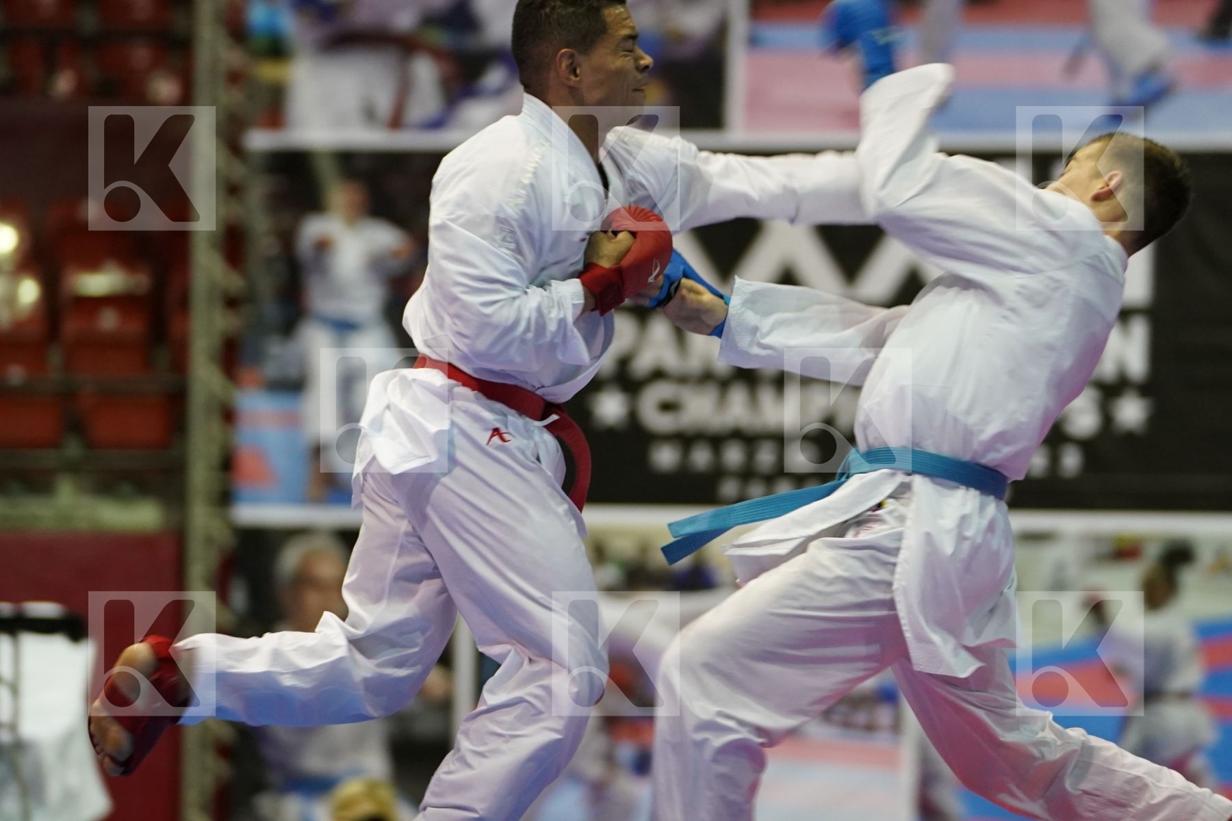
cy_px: 410
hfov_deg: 9.4
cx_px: 616
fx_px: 7494
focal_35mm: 219
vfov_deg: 6.3
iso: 2500
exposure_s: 1/250
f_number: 2.8
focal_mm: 146
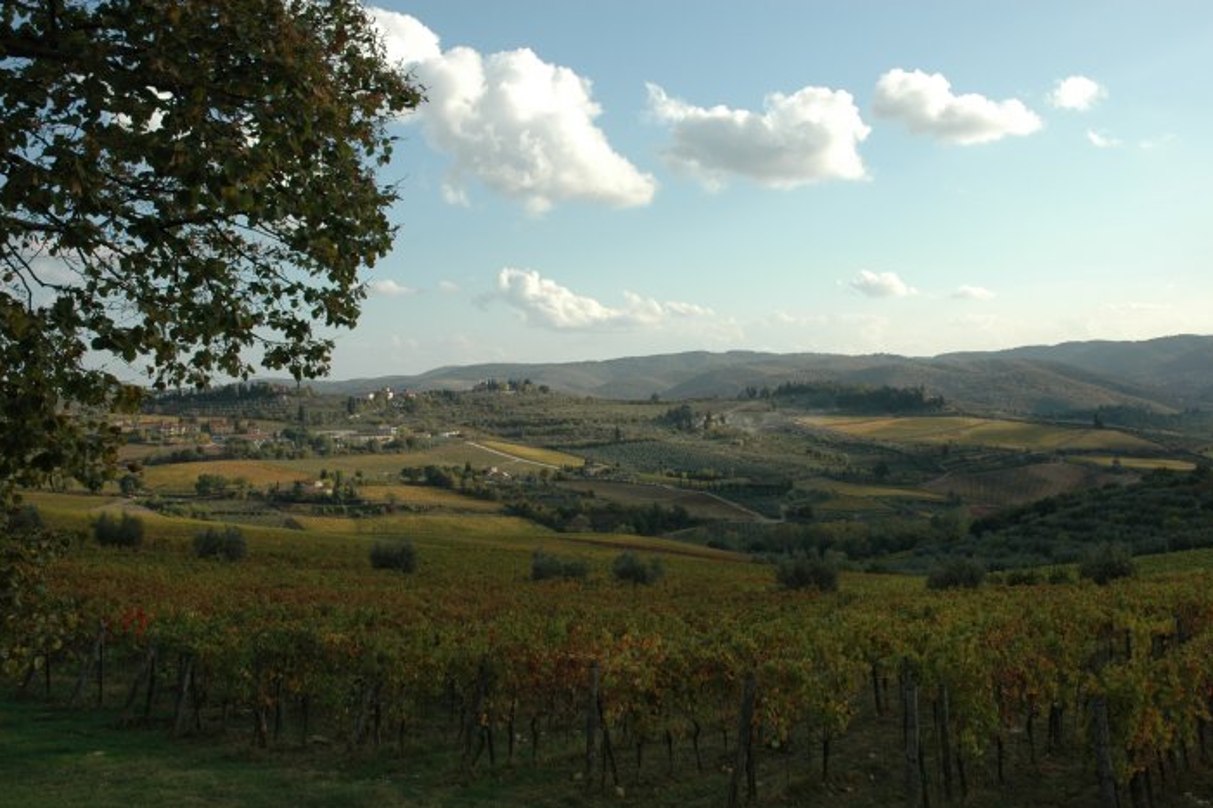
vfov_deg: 35.9
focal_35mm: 37
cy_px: 412
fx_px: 1246
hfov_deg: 51.9
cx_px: 613
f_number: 9
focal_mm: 24
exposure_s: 1/320
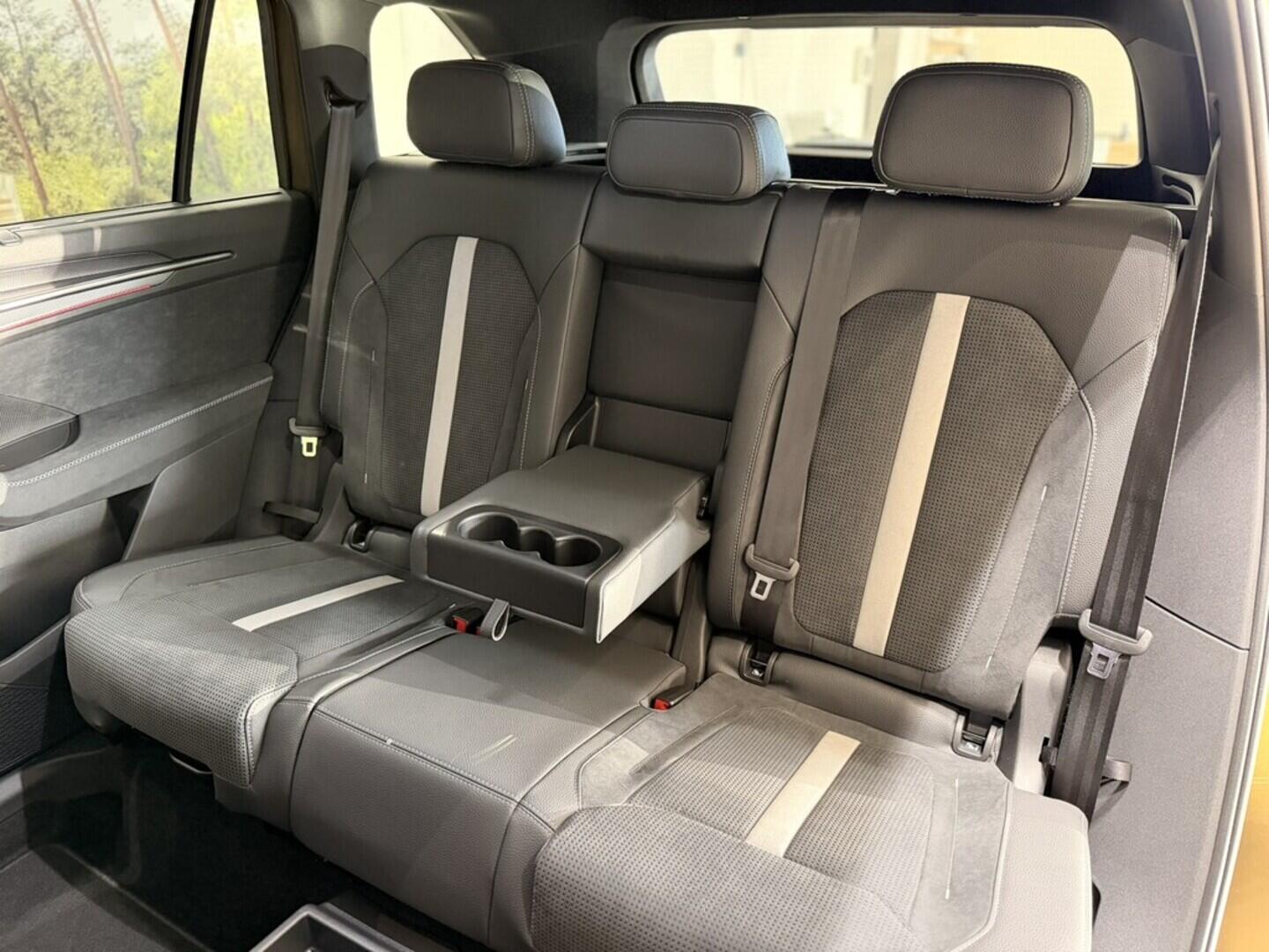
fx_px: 880
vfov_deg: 56.8
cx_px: 634
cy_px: 476
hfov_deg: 71.6
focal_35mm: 24
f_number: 1.78
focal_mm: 6.76
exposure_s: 1/49
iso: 800
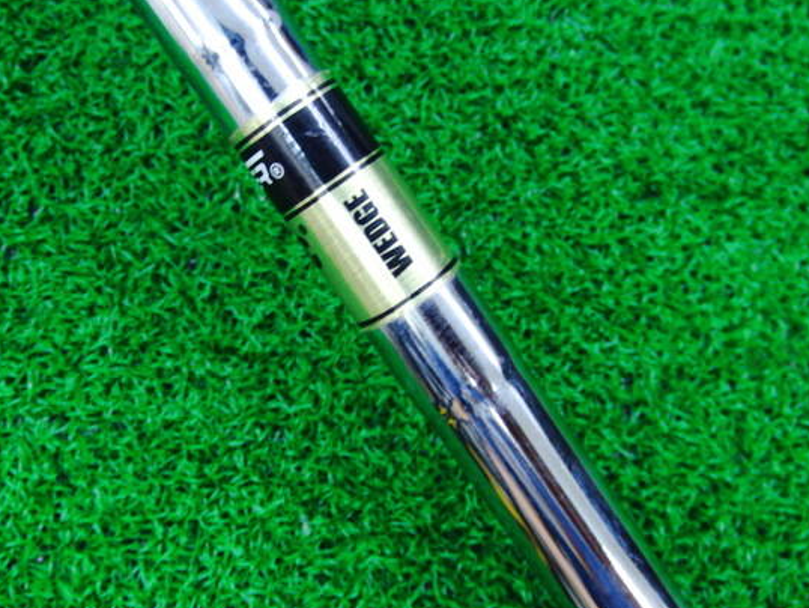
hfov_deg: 42.9
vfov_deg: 32.8
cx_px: 368
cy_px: 257
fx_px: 1029
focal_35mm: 44
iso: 400
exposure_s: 1/30
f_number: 3.6
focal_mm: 6.42
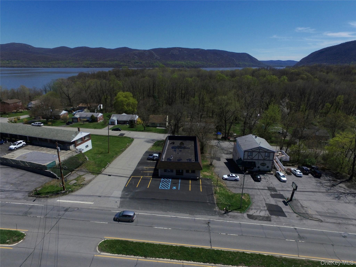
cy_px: 134
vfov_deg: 66.0
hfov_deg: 81.7
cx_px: 178
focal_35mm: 20
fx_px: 206
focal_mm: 3.61
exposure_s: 1/3891
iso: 100
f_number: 2.8
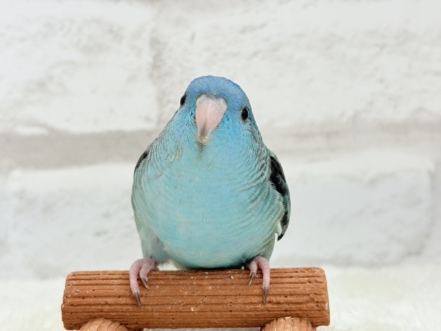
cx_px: 220
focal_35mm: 52
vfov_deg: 28.0
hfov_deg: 36.8
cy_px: 166
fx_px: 662
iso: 80
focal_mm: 5.96
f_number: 1.6
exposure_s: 1/100
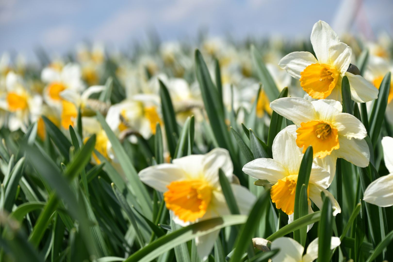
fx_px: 1228
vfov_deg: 12.2
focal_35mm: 112
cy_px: 131
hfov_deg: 18.2
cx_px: 196
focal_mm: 75
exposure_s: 1/800
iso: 100
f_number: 5.6
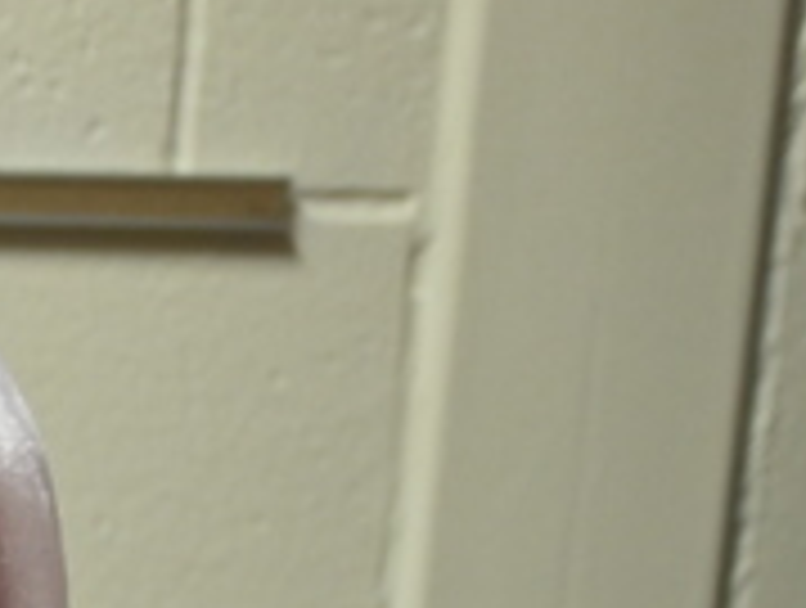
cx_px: -1054
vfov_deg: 7.4
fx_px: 4480
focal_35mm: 192
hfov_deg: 9.3
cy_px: 1367
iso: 1600
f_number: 4
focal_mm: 35
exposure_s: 1/125
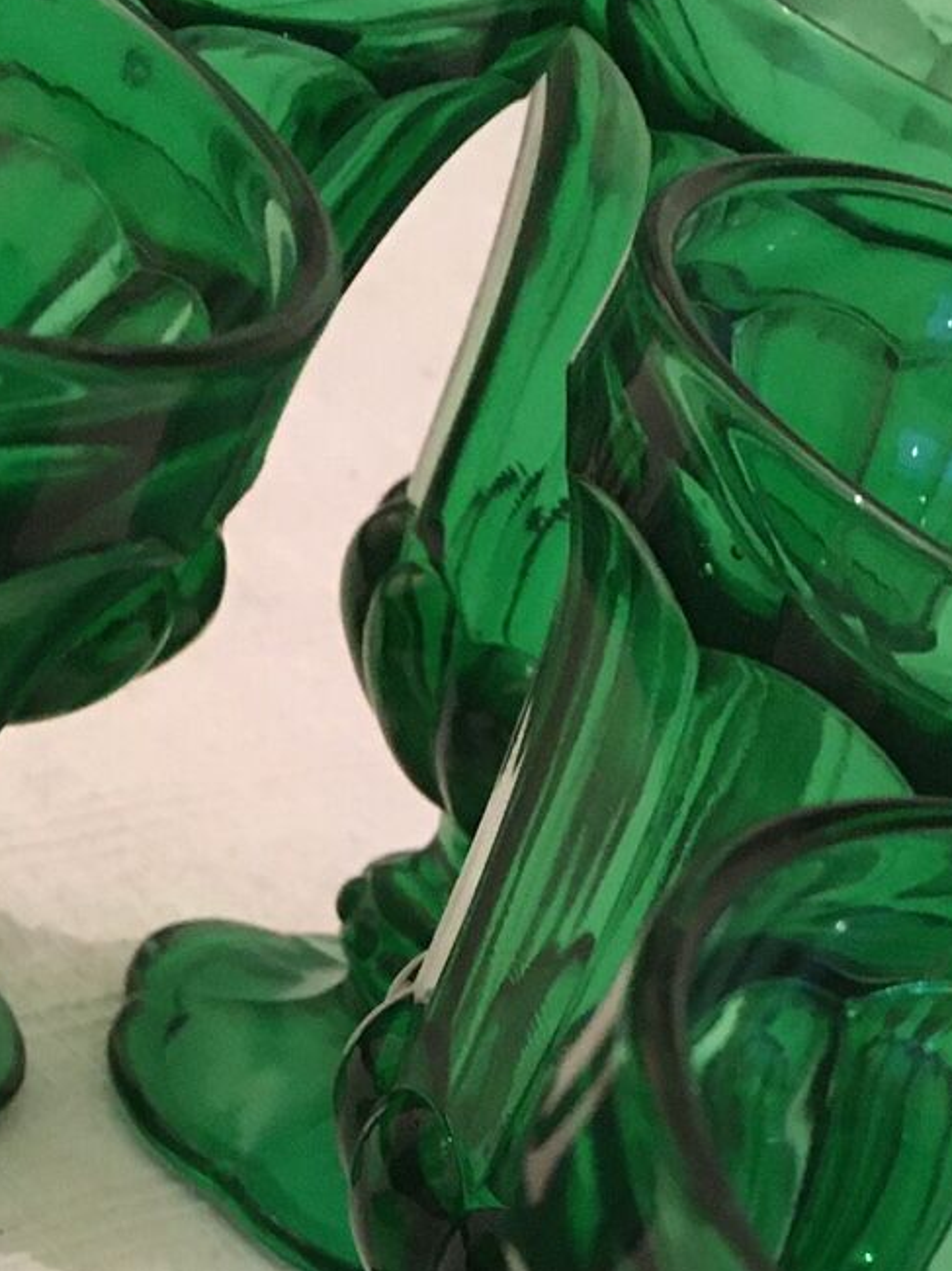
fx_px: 3302
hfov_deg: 16.3
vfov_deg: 20.9
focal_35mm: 90
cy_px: 1345
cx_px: 268
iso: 400
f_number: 2.2
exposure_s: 1/17
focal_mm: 4.15
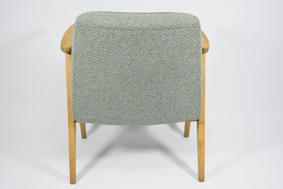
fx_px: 378
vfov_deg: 28.1
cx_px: 142
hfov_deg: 41.1
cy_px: 94
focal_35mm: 48
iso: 1400
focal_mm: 32
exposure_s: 1/125
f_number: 4.5
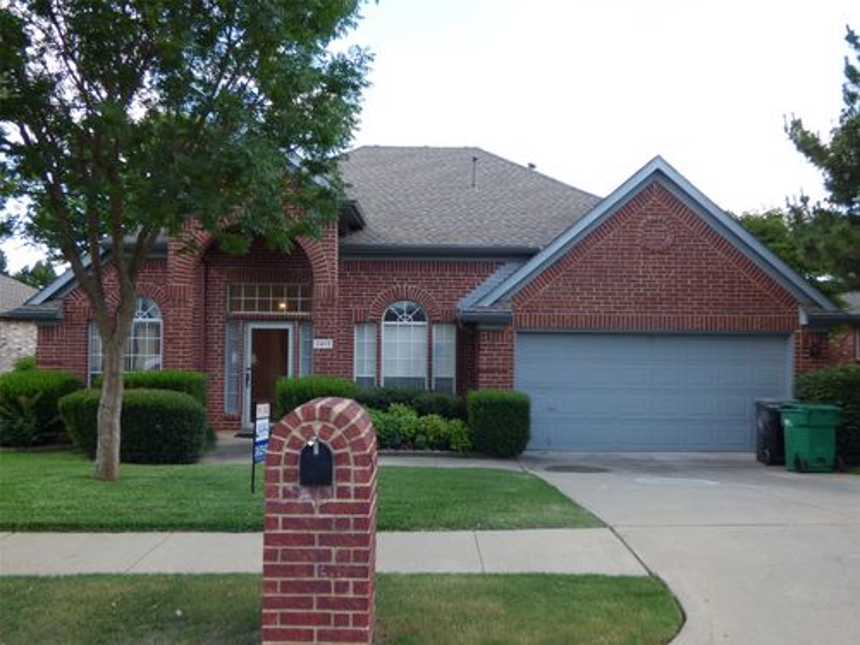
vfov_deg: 44.2
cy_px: 322
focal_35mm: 32
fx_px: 795
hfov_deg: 56.8
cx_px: 430
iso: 100
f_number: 3.3
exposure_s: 1/200
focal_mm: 5.53
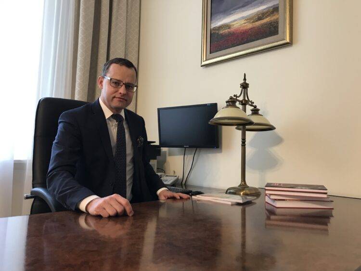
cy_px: 136
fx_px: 292
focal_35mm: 28
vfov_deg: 49.8
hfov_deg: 63.4
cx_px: 180
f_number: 1.8
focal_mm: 3.99
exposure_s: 1/20
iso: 40
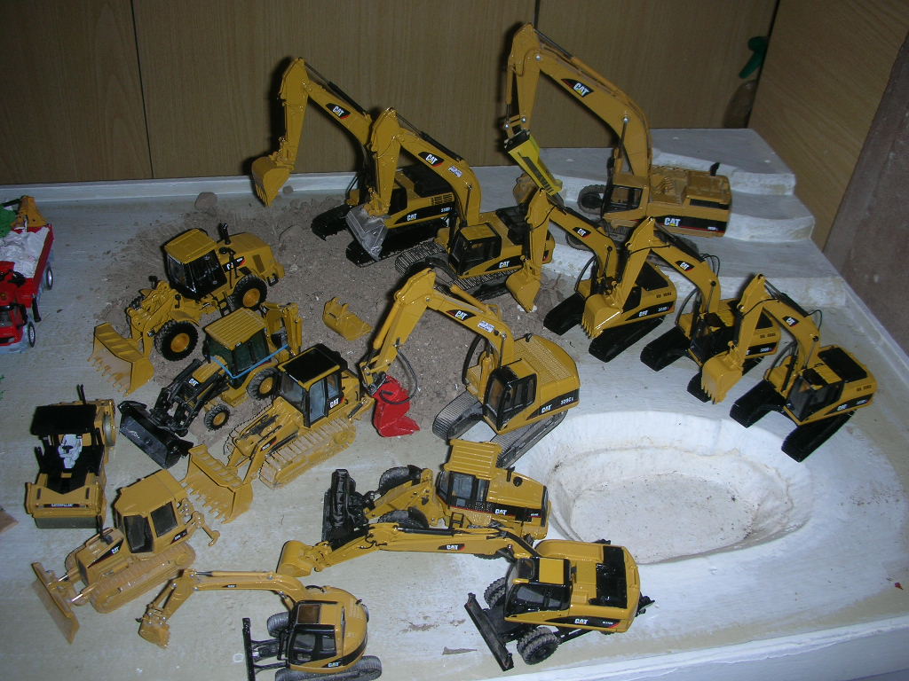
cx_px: 454
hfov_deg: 52.6
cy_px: 340
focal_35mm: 35
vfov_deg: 40.7
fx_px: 919
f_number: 3
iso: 50
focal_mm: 5.8
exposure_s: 1/60.1
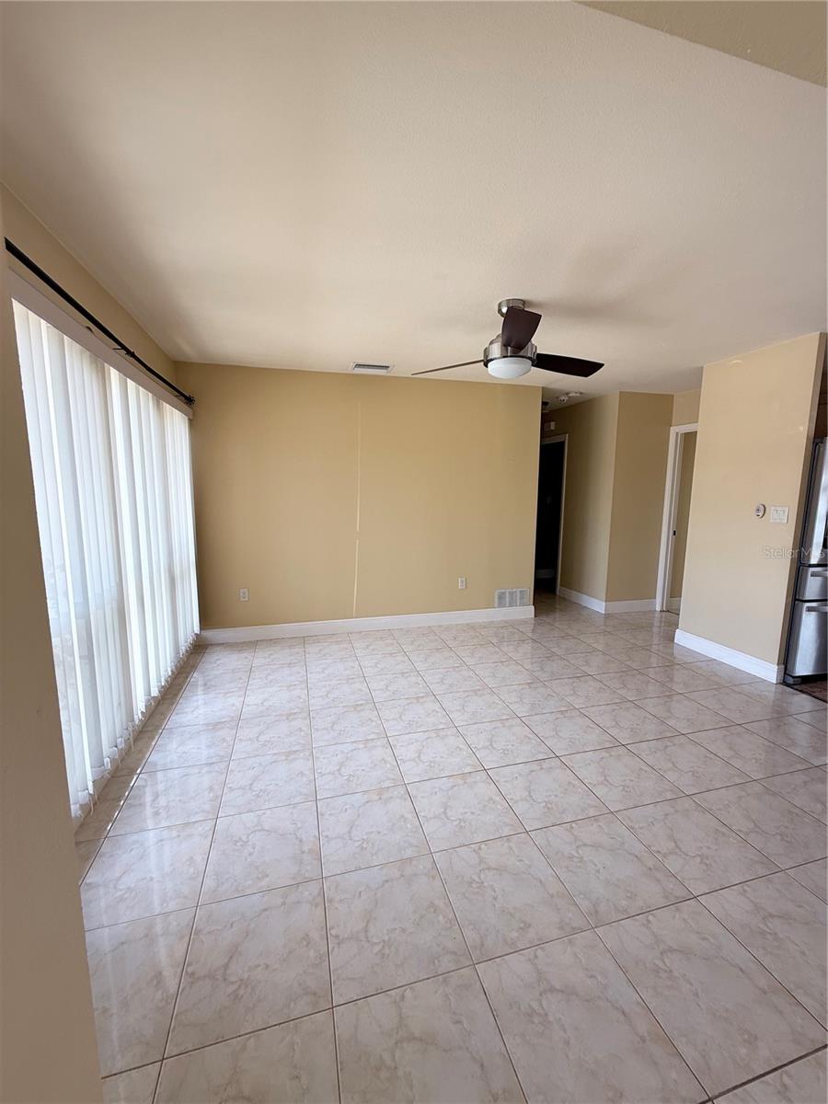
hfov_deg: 85.7
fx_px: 446
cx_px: 414
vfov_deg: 102.1
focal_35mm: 14
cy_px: 552
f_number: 2.2
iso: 64
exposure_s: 1/99
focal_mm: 2.22
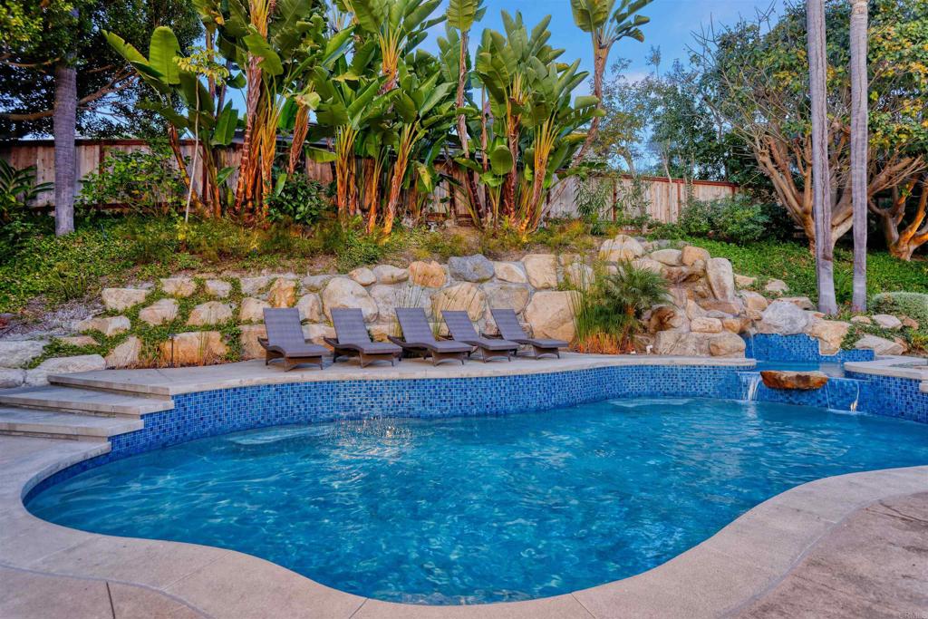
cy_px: 310
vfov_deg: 64.6
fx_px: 490
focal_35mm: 19
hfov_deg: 86.9
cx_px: 464
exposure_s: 1/20
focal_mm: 19
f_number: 5.6
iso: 200
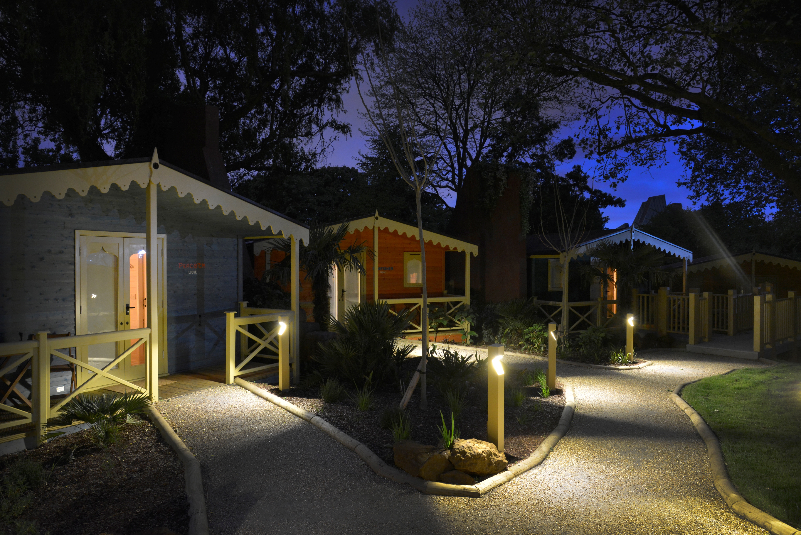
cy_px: 268
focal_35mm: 24
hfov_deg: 73.7
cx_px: 400
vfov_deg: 53.2
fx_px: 534
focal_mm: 24
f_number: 8
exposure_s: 1.3
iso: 1250
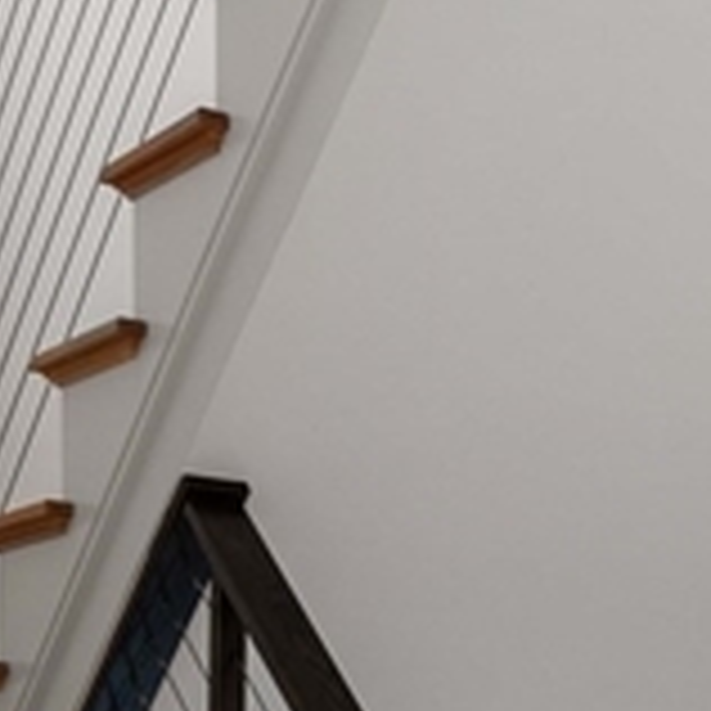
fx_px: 2045
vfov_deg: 18.7
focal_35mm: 88
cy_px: 839
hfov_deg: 16.7
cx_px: 1242
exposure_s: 1/6
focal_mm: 16
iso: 320
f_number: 7.1
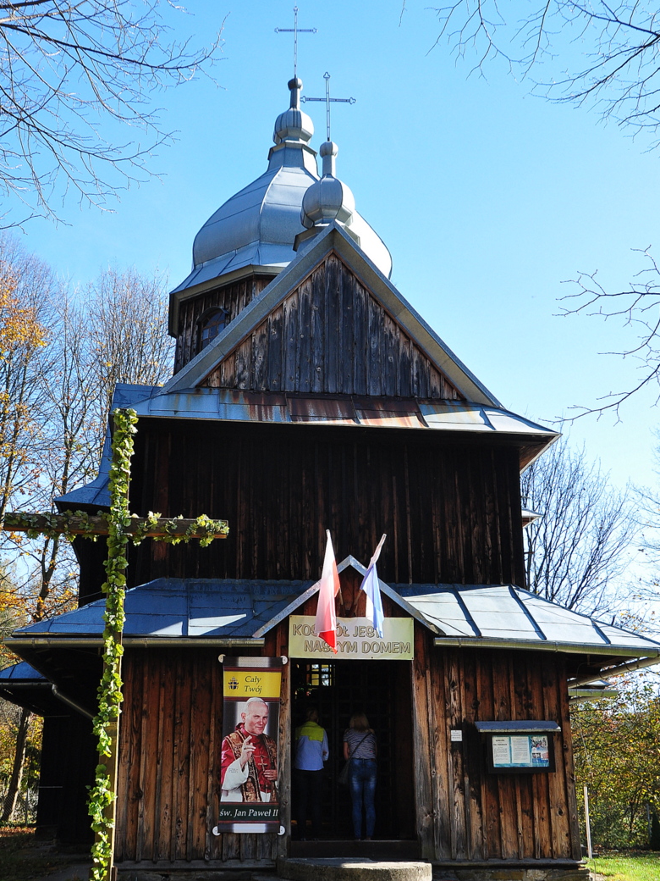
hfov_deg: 34.7
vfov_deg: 45.2
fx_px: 1056
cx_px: 327
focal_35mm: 42
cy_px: 485
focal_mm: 25
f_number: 8
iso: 400
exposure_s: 1/250
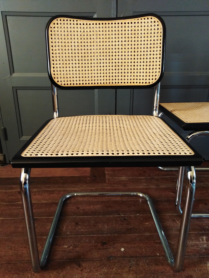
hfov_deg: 54.9
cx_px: 104
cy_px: 139
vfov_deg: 69.4
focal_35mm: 25
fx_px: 201
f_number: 2.2
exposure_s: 1/20
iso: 457
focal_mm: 3.46
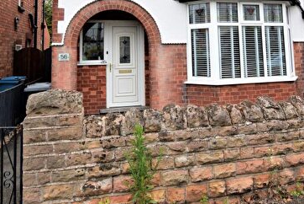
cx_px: 158
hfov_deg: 63.6
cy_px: 21
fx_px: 245
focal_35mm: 29
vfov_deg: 41.5
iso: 320
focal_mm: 10
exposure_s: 1/250
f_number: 8
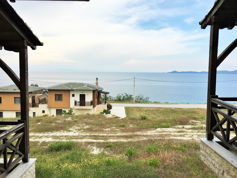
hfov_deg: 61.7
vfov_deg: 48.2
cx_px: 118
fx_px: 199
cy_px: 89
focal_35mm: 29
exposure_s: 1/1221
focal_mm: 4.15
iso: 25
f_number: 2.2
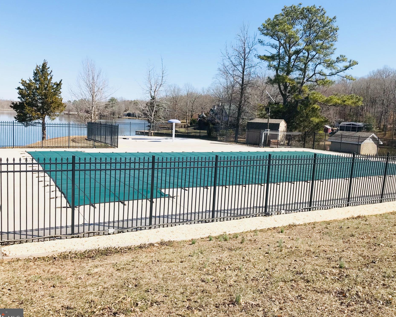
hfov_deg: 58.7
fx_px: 352
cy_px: 163
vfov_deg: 48.5
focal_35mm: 30
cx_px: 188
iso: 20
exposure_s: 1/2907
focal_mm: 3.99
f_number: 1.8
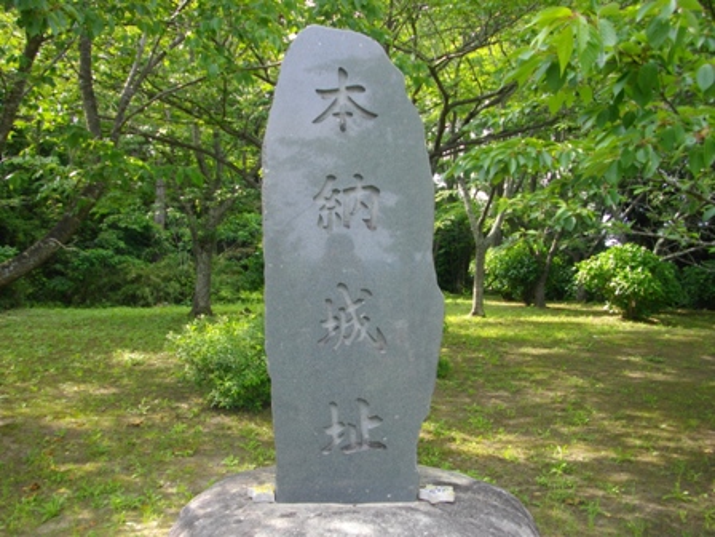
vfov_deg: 44.2
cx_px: 358
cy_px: 268
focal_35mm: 32
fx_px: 661
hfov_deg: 56.8
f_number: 2.9
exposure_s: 1/160
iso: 100
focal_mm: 5.7
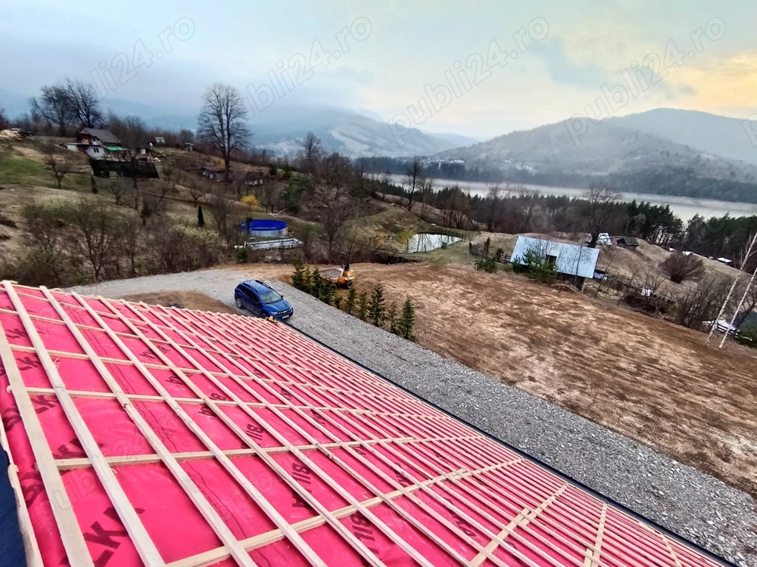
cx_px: 378
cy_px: 284
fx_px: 372
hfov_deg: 91.0
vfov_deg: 74.7
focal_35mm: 17
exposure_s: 1/100
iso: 104
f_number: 2.2
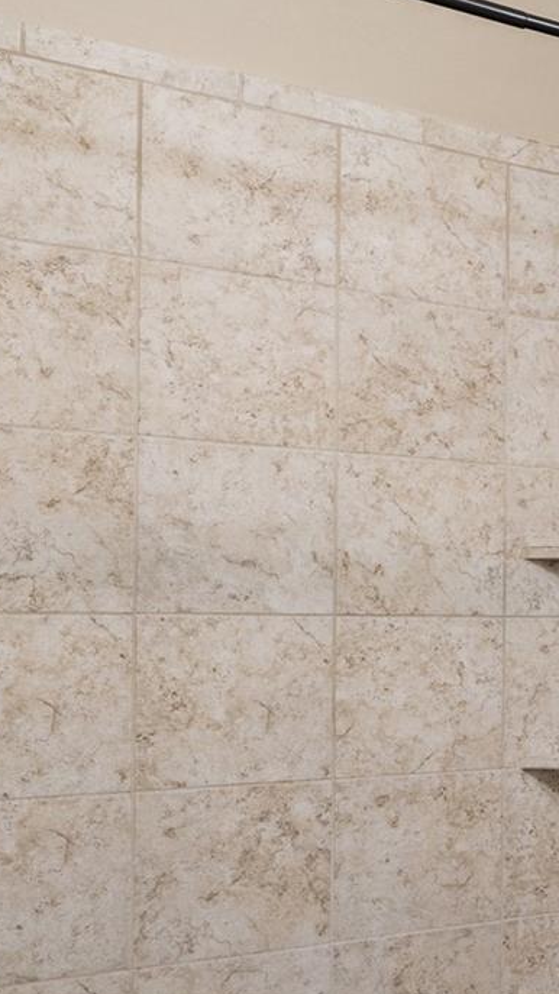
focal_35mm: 50
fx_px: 1317
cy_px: 634
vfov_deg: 41.0
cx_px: 1092
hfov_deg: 17.6
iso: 200
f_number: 9
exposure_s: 2.5
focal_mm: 16
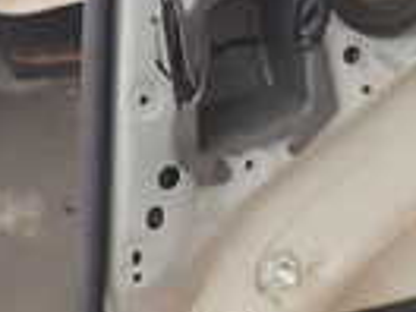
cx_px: 255
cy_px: -240
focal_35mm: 136
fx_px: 1634
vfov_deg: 10.3
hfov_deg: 14.5
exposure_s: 1/125
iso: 100
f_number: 3.2
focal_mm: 5.4
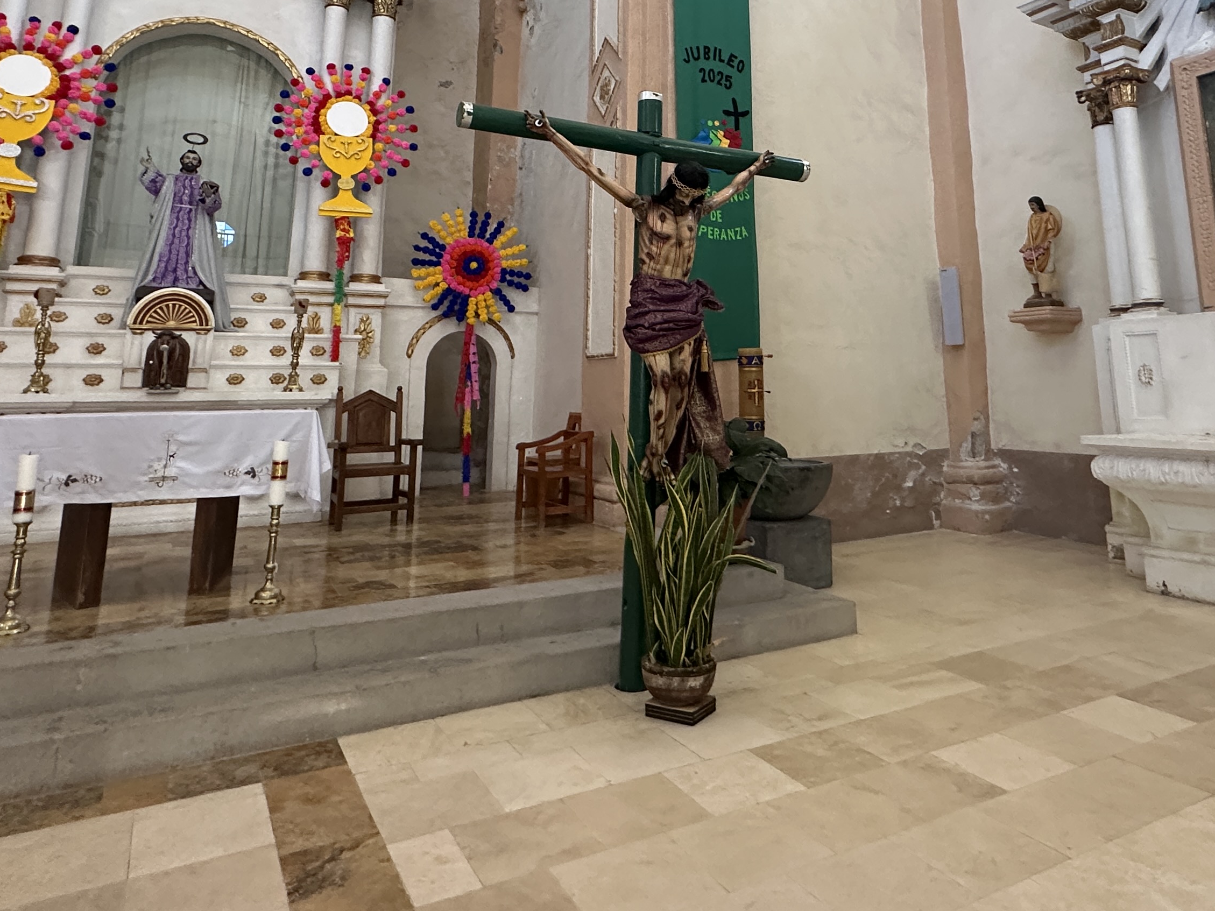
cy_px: 210
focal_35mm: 25
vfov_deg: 52.1
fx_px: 877
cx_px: 695
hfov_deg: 69.0
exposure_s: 1/91
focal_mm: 2.22
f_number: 2.2
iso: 320
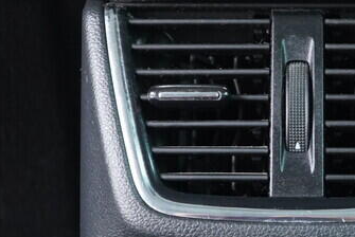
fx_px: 1086
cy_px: 106
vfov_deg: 12.5
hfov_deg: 18.4
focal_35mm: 110
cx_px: 278
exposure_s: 1/40
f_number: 2.8
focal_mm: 24
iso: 1250
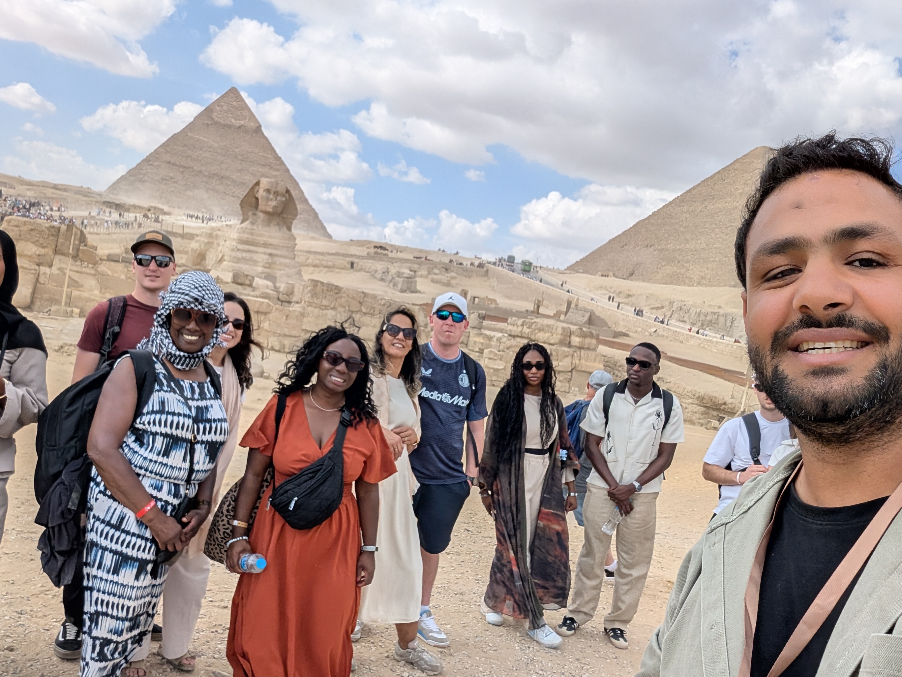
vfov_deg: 49.7
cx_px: 410
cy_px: 373
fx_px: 730
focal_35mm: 28
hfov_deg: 63.3
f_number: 2.2
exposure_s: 1/1408
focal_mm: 2.74
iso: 46
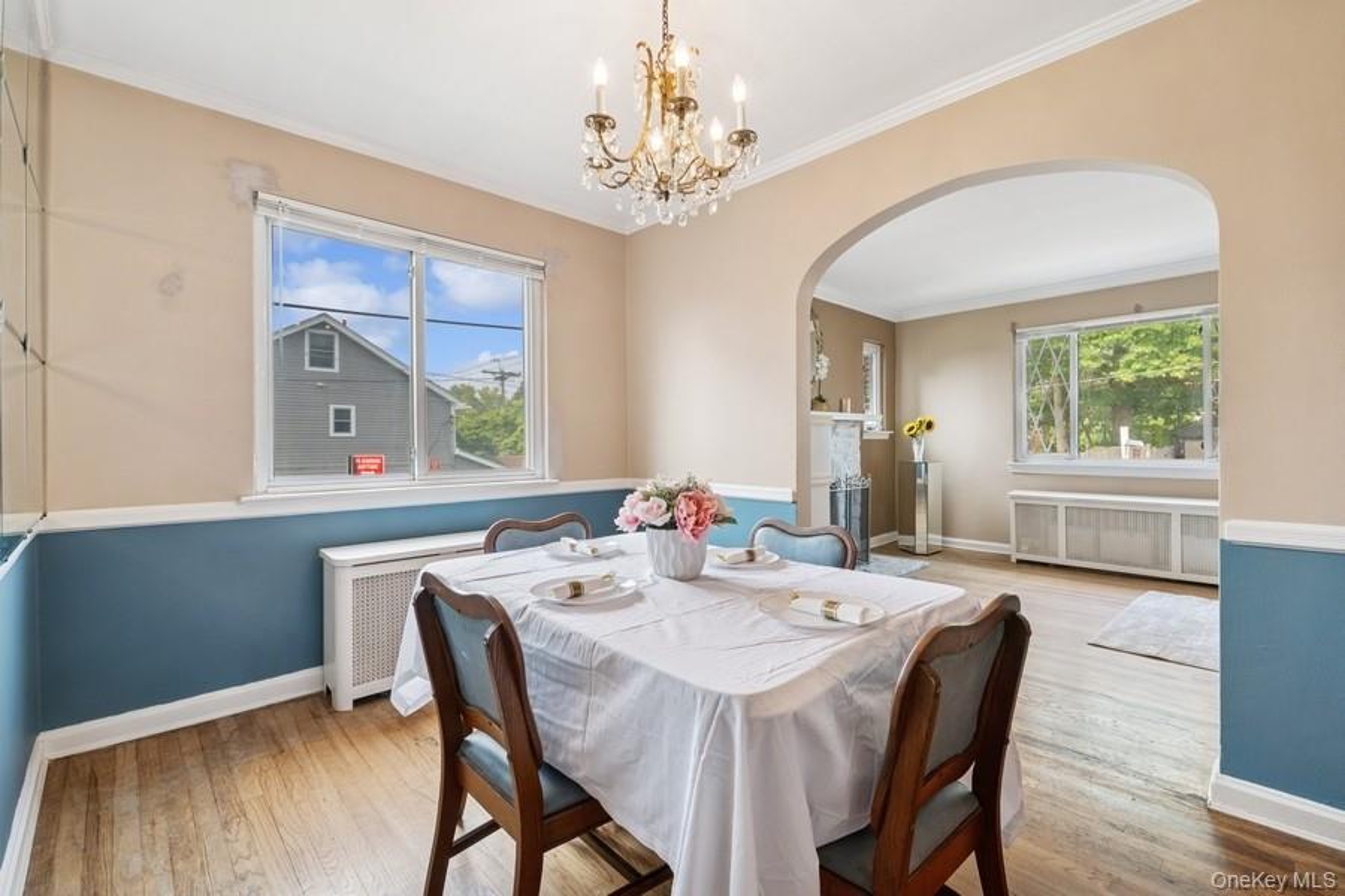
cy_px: 448
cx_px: 672
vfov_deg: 77.3
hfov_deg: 100.4
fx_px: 560
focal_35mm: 15
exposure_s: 1/50
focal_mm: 15
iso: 640
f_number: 14
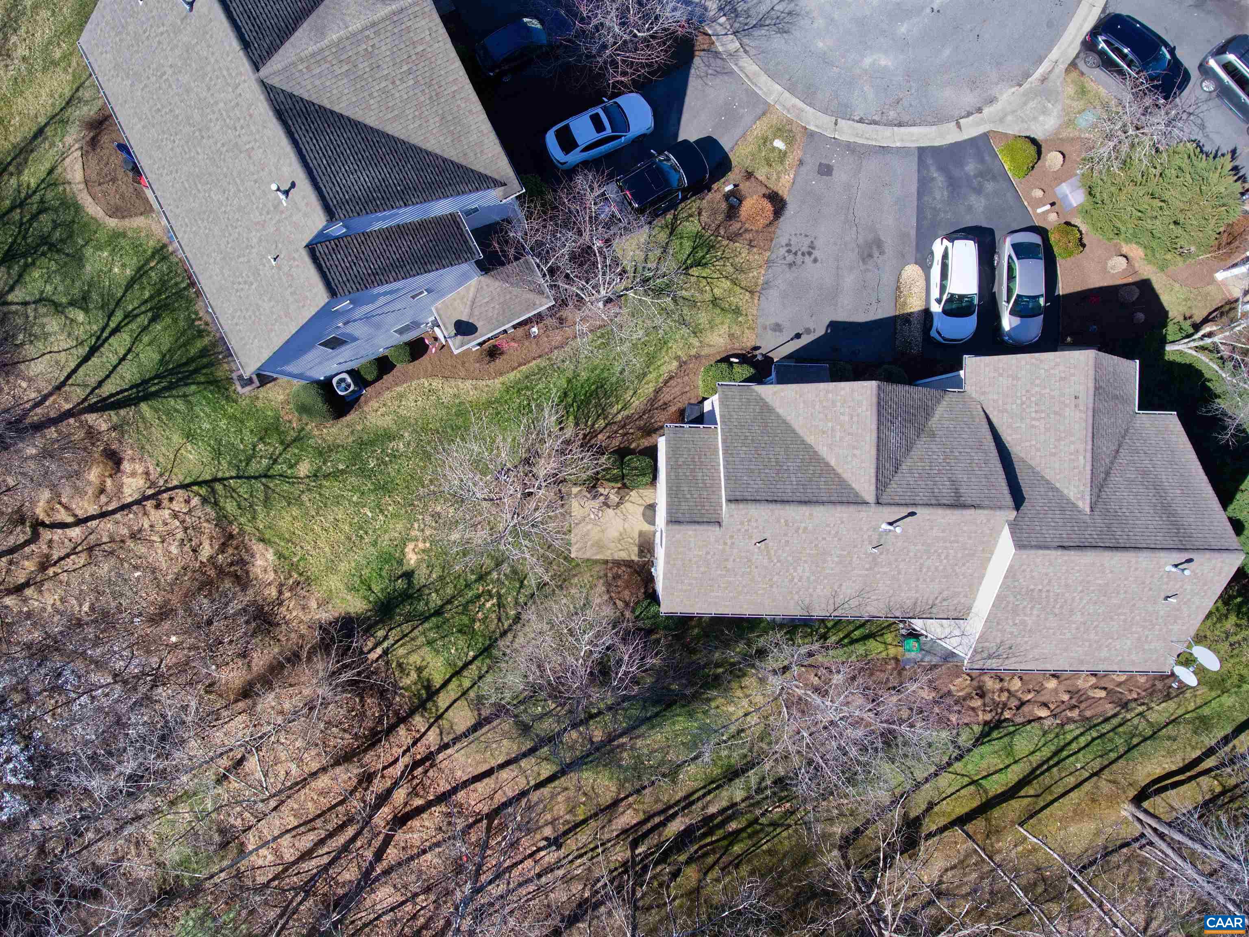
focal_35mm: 20
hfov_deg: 81.7
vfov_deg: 66.0
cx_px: 624
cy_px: 468
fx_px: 722
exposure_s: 1/529
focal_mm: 3.6
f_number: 2.8
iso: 100
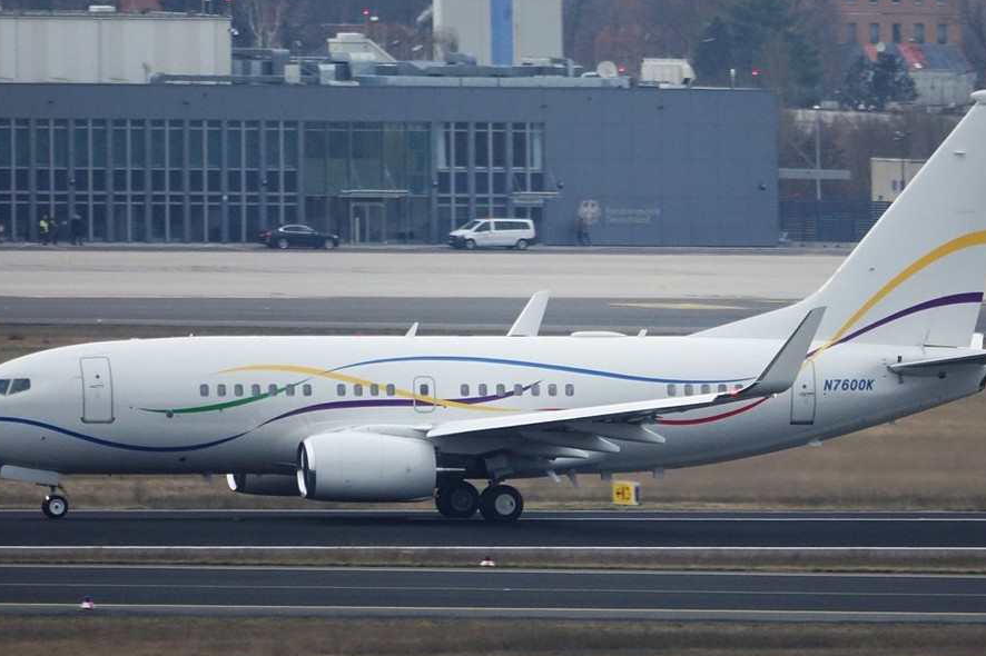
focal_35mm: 813
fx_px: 22258
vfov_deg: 1.7
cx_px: 494
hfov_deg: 2.5
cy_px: 327
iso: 800
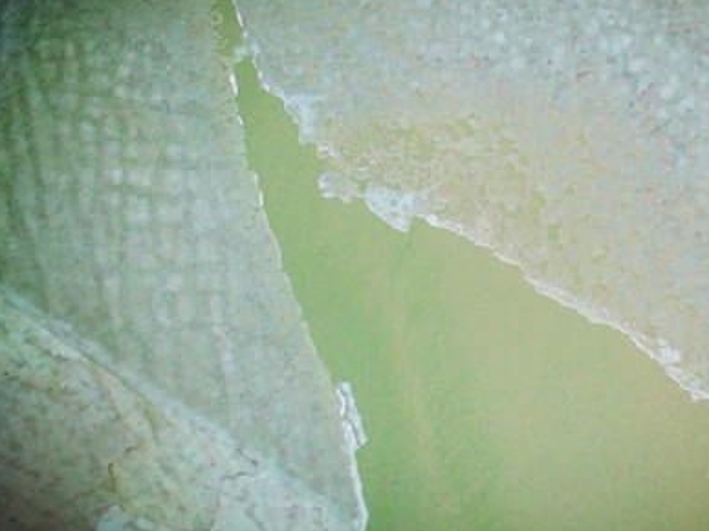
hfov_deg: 56.2
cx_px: 511
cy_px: 245
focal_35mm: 31
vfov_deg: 45.4
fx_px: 635
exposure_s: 1/15
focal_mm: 3.61
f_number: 2.8
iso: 438
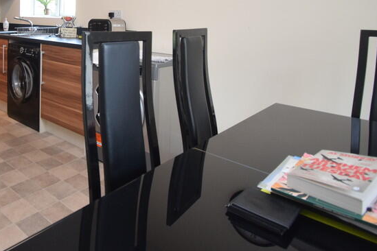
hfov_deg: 58.0
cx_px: 52
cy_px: 36
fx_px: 293
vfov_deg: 43.3
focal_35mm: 28
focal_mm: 10
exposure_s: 1/60
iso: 800
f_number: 4.5
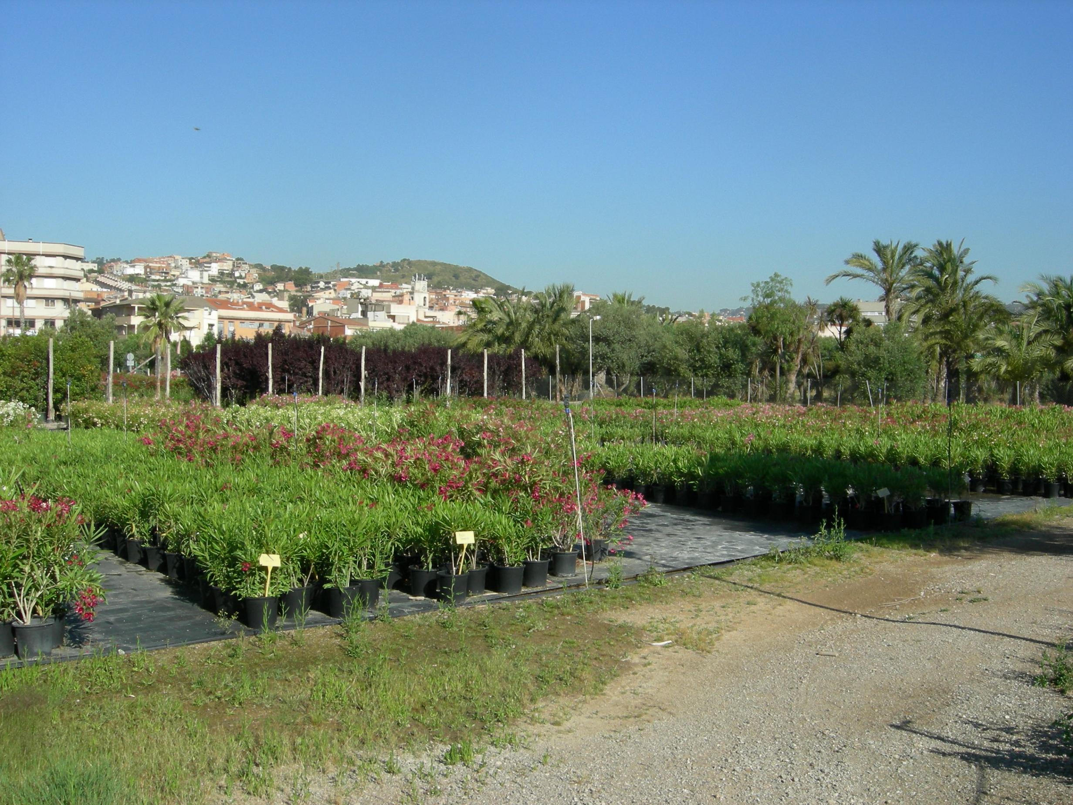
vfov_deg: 39.7
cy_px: 402
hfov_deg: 51.4
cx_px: 536
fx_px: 1116
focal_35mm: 36
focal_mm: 7.5
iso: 64
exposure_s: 1/260
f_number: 6.8
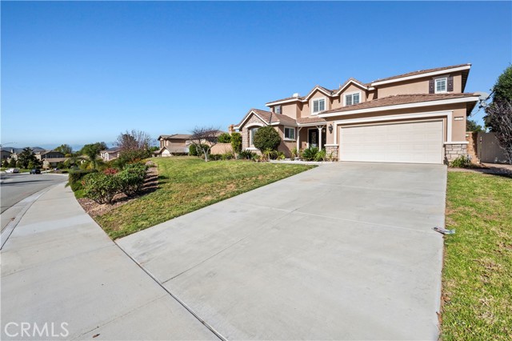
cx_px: 256
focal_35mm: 14
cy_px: 170
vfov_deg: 81.1
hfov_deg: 104.3
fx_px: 199
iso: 125
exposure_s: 1/25
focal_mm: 14
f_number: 13
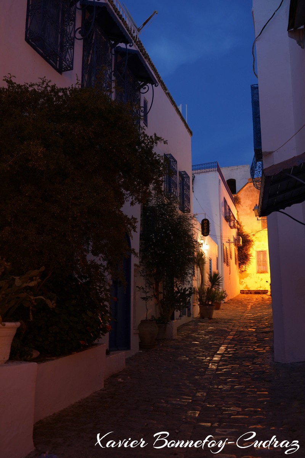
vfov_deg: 53.1
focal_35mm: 36
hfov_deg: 36.9
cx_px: 152
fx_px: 457
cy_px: 229
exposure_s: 1/2.5
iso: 800
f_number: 4.5
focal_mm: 36
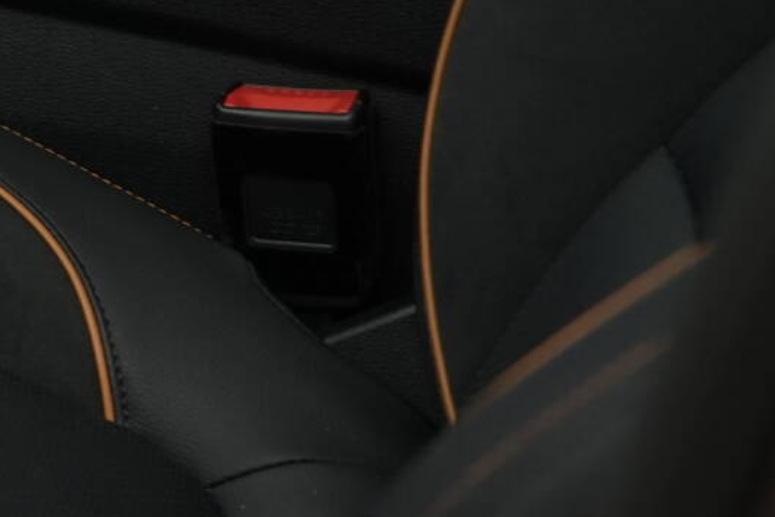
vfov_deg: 7.2
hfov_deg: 9.9
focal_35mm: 185
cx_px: -1003
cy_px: -479
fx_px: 3983
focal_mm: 38
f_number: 2.8
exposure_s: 1/100
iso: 1000
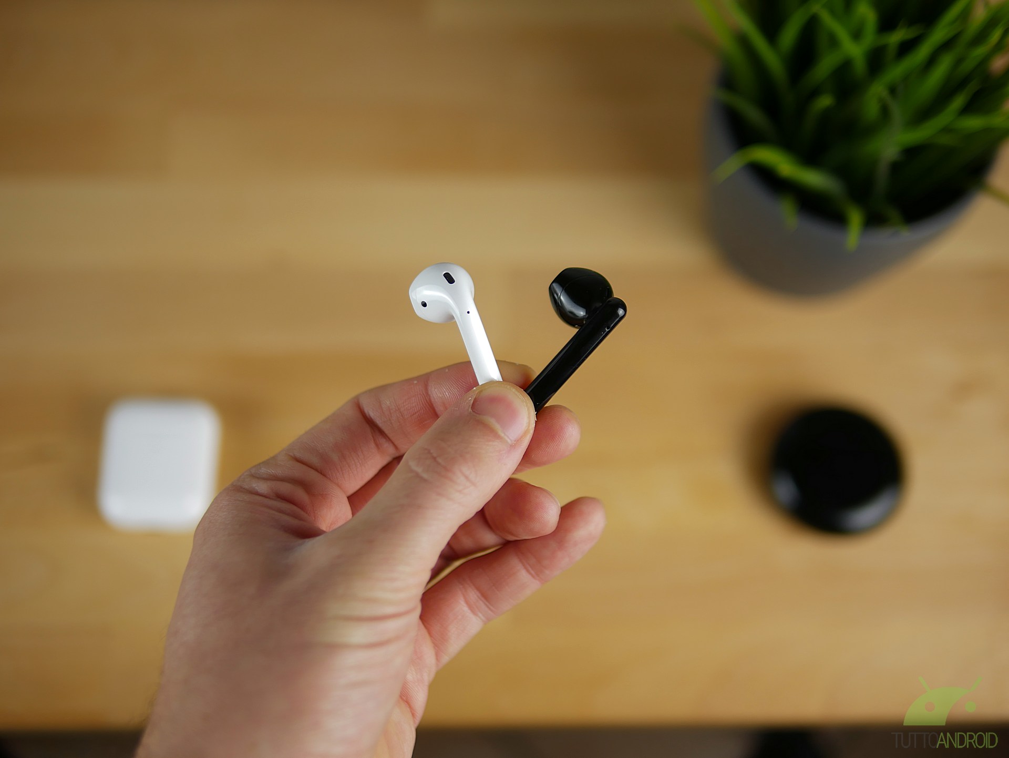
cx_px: 504
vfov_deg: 29.1
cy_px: 379
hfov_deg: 38.2
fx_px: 1458
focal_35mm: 50
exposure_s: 1/125
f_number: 1.6
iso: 100
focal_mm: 25
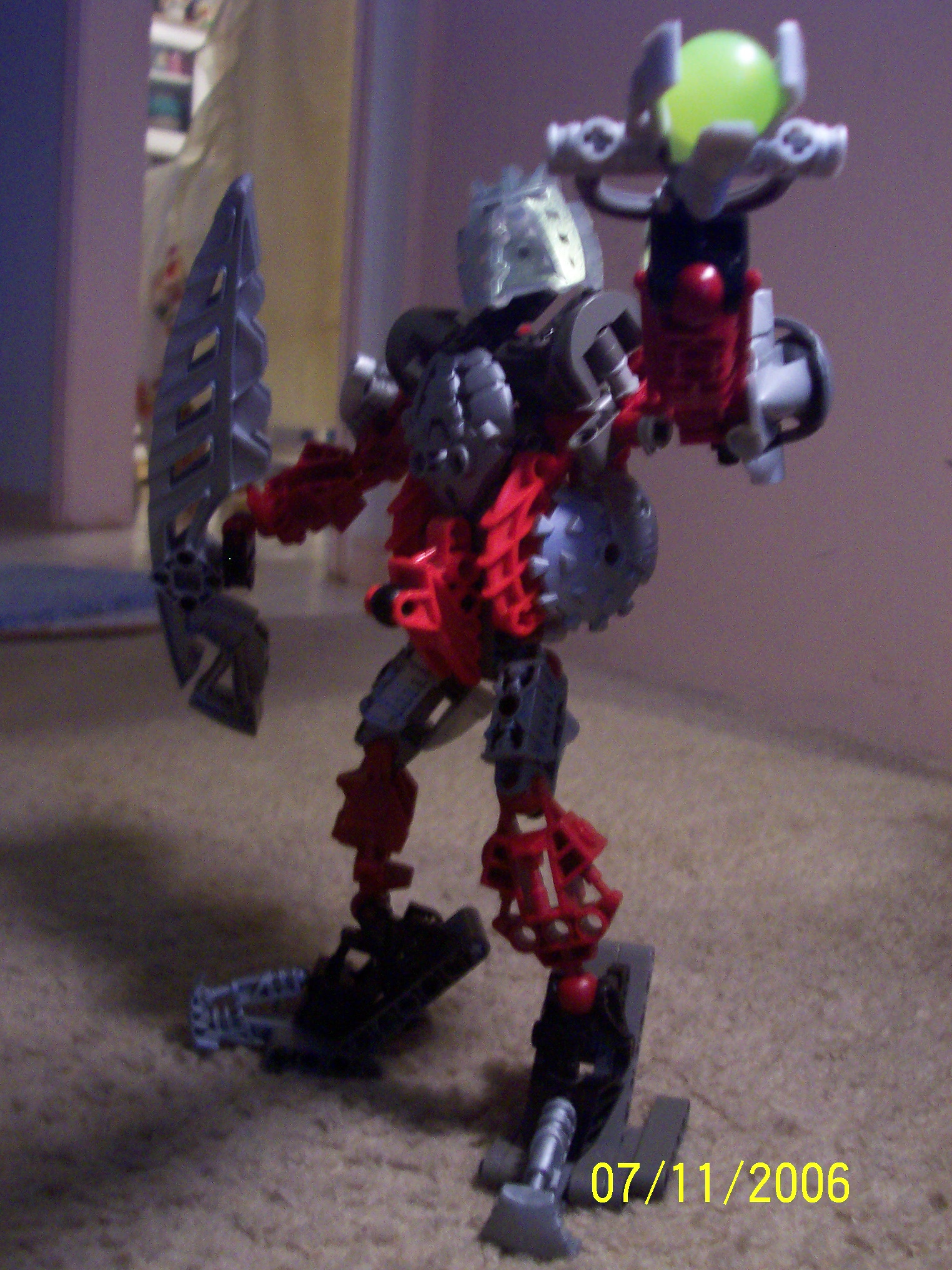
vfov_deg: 50.1
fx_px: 1357
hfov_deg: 38.7
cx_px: 476
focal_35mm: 37
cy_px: 635
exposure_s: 1/8
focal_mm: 5.6
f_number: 2.8
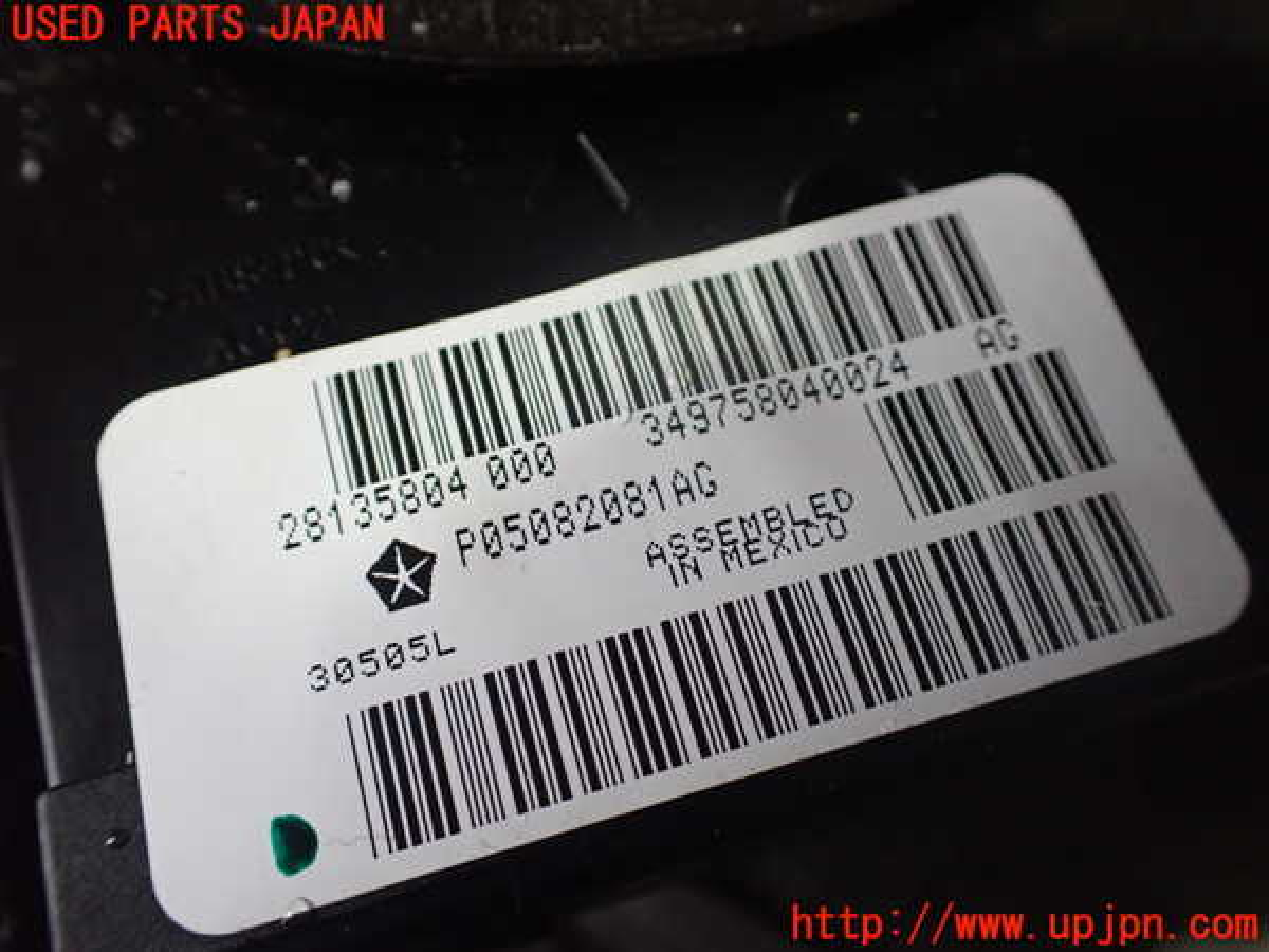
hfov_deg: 60.0
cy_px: 476
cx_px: 634
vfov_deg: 46.8
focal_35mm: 30
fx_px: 1100
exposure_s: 1/125
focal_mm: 5.4
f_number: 2.3
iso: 800
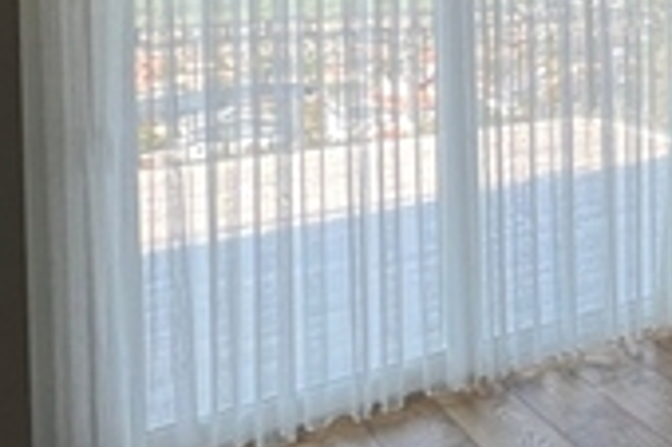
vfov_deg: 24.6
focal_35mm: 51
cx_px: 1127
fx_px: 951
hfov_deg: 24.3
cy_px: -44
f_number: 1.8
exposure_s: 1/116
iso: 32
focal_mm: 1.57
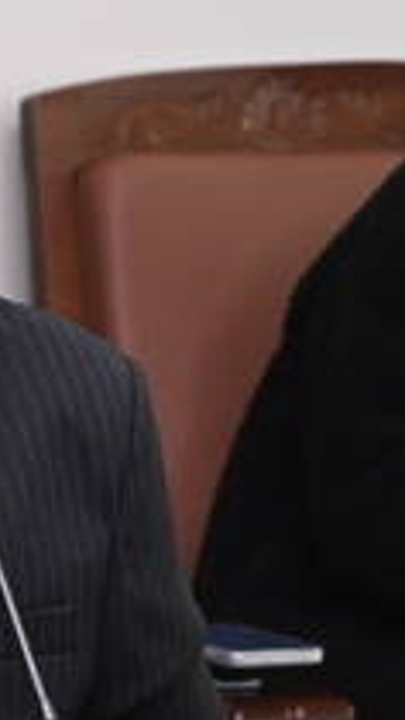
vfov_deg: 4.6
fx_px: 8961
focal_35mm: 469
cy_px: 377
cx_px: -209
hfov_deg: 2.6
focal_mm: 105
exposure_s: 1/200
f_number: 5.6
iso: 3200
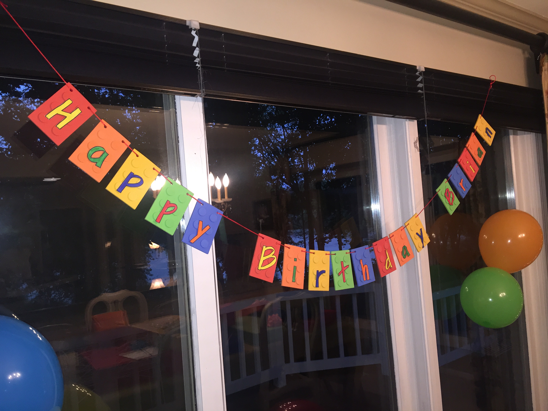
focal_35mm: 29
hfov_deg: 61.7
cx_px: 274
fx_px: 459
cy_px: 206
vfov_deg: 48.2
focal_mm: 4.15
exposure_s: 1/20
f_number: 2.2
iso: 125
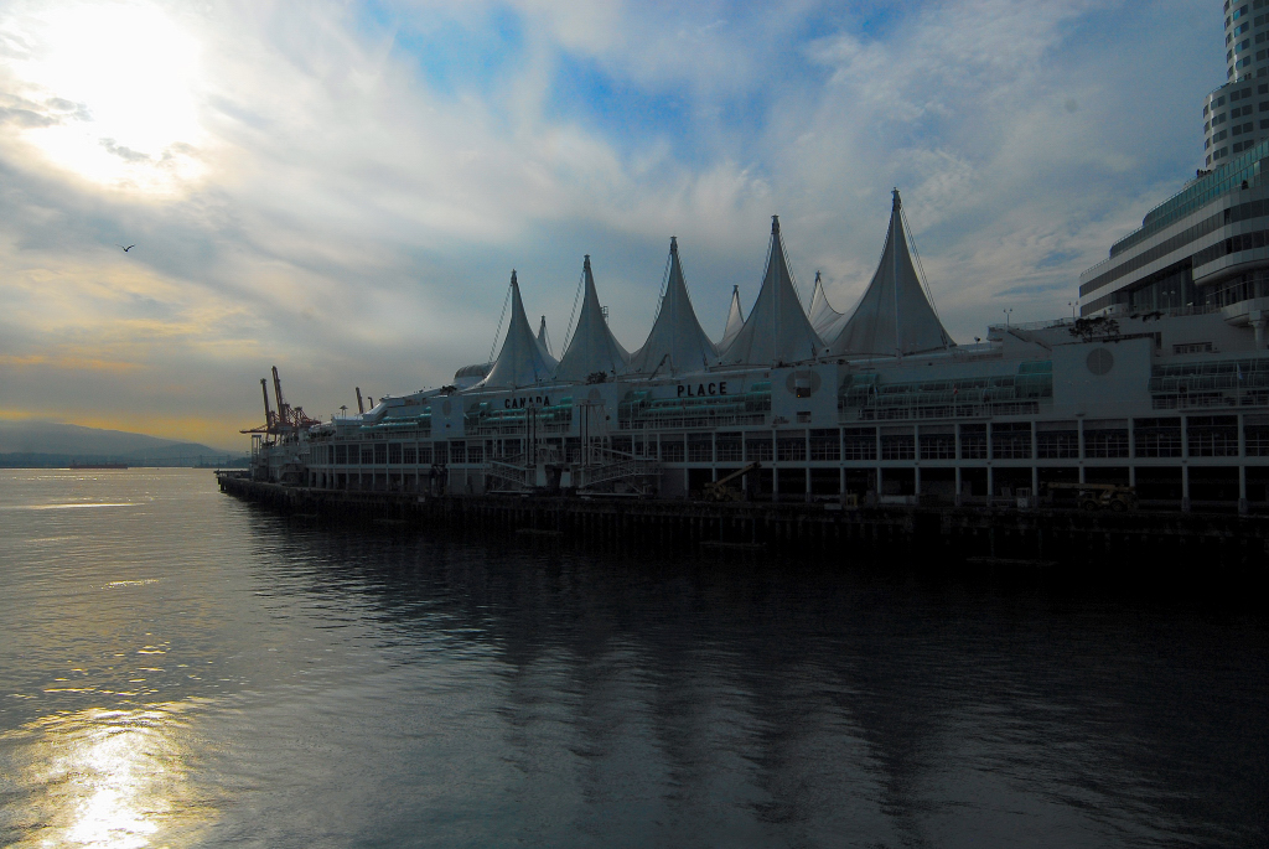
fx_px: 953
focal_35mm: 27
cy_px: 424
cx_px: 634
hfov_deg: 67.3
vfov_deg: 48.0
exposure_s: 1/400
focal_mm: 18
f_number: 10
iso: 320
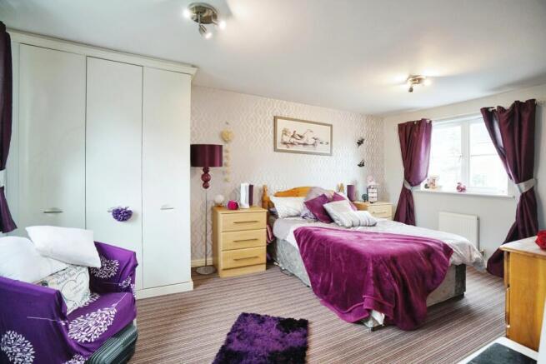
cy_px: 182
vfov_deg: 73.8
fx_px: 243
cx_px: 273
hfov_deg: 96.7
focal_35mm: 16
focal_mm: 16
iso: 2000
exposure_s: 1/60
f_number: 7.1
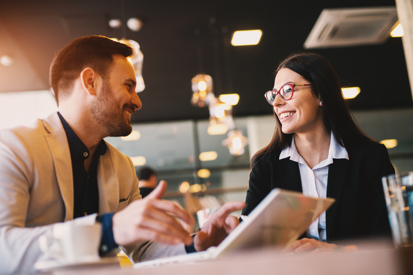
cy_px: 138
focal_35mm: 50
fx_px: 574
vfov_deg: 27.0
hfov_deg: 39.6
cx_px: 206
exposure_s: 1/250
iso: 400
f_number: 2
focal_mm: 50
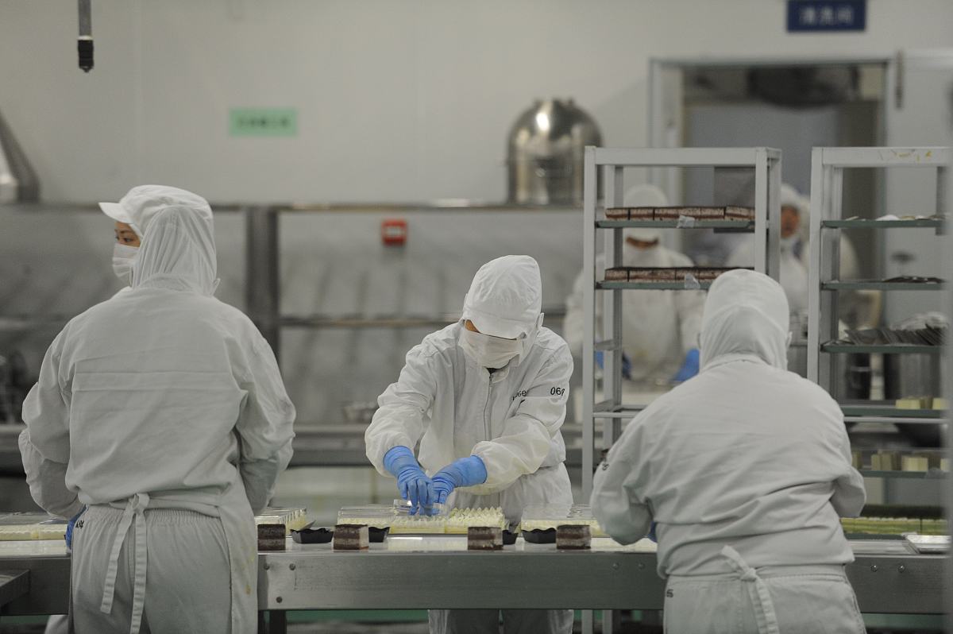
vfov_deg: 6.9
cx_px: 476
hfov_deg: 10.3
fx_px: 5290
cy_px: 317
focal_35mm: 200
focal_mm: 200
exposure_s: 1/125
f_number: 4.5
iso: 1600
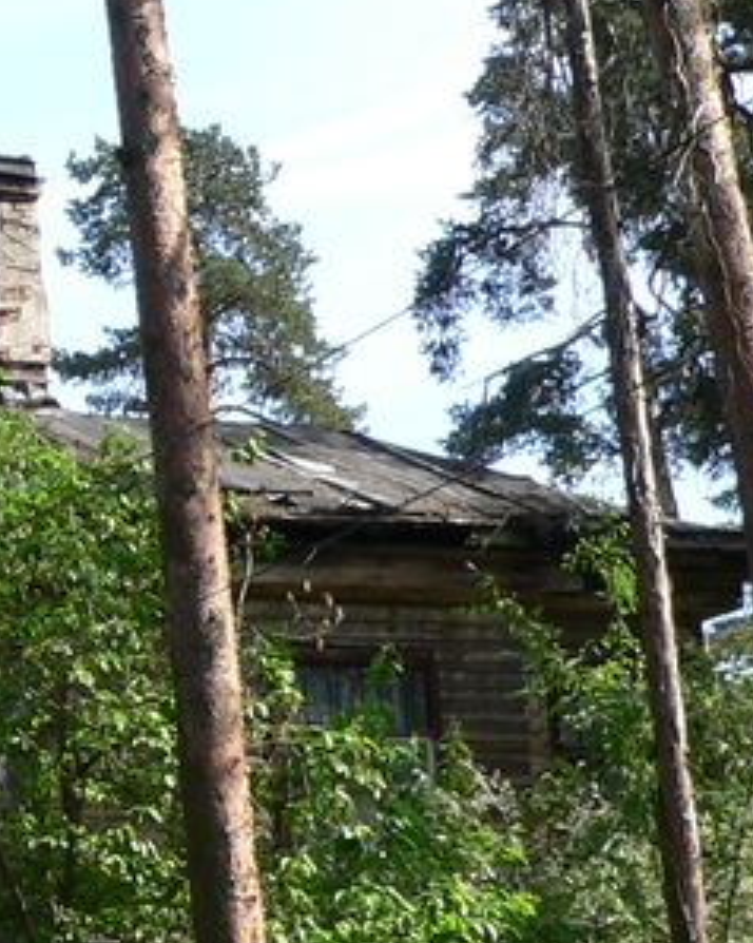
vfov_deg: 16.3
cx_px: -607
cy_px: 636
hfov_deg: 12.0
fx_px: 3291
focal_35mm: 118
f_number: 4
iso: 80
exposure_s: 1/200
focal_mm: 6
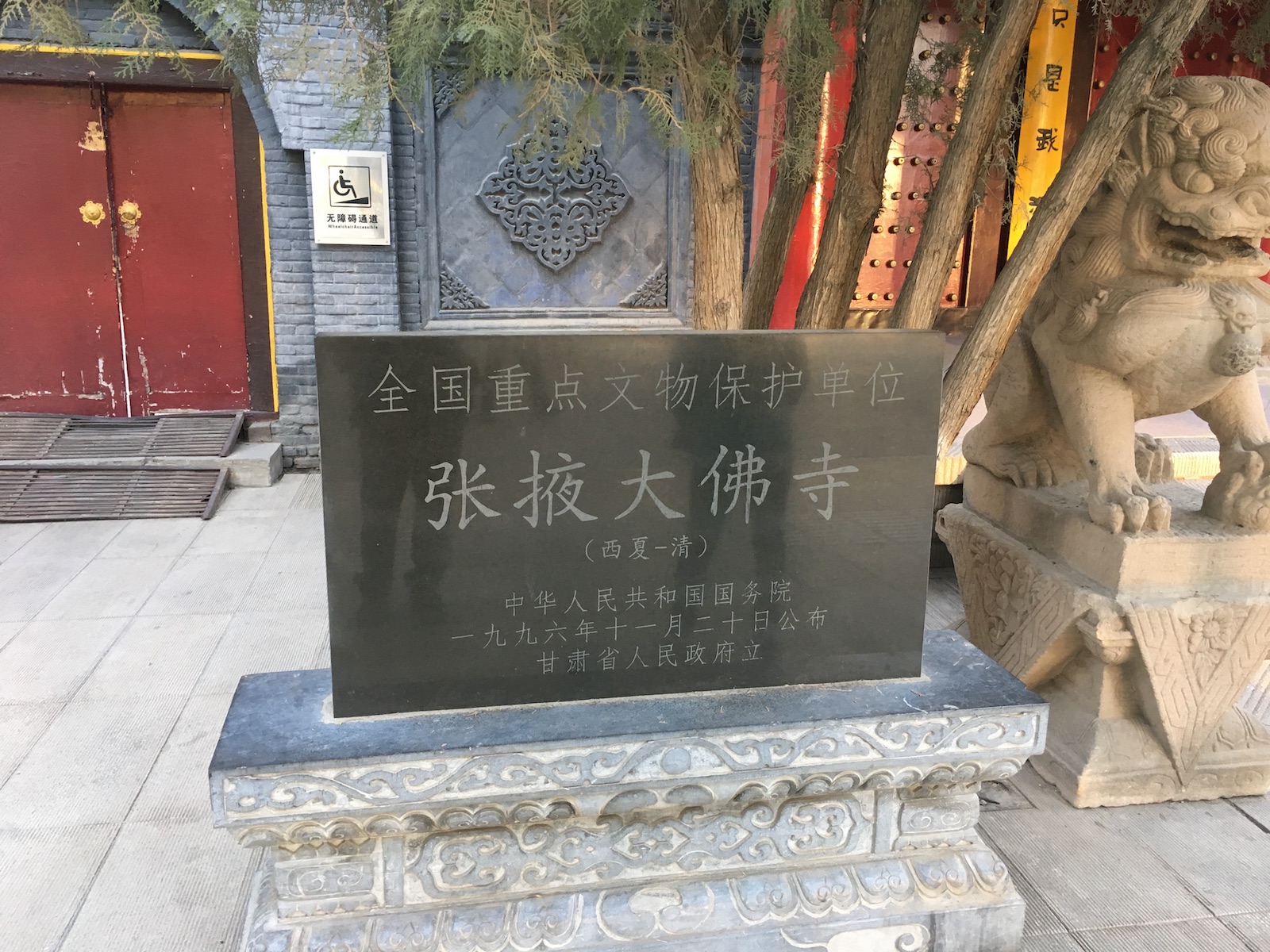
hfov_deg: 61.7
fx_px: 1064
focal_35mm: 29
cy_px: 476
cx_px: 635
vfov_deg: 48.2
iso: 100
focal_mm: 4.15
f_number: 2.2
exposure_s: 1/33
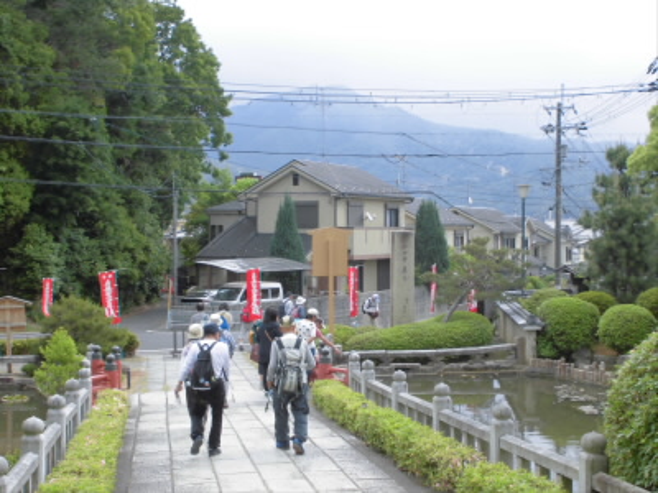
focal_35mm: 49
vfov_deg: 29.7
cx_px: 329
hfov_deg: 38.9
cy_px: 246
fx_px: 931
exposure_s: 1/100
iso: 100
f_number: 4.8
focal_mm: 8.9
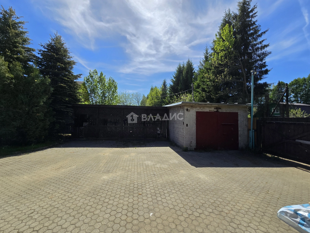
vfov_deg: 89.9
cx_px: 155
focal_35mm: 13
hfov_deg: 106.2
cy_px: 116
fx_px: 116
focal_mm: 2.2
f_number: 2.2
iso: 50
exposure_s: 1/2921
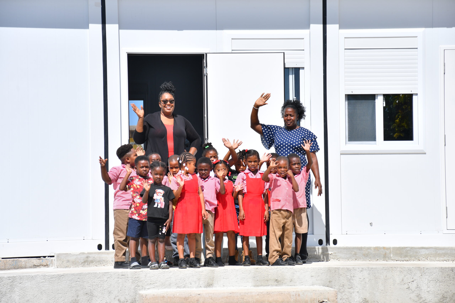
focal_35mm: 127
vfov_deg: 10.8
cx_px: 228
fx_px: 1605
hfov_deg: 16.1
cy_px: 152
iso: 100
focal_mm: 85
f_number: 5.6
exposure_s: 1/640
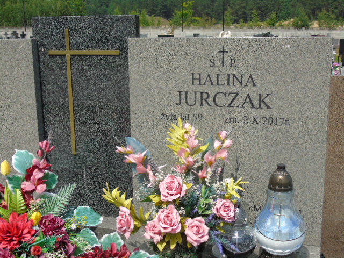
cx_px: 172
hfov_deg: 41.2
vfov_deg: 31.5
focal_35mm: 46
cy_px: 129
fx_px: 457
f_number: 4.1
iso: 80
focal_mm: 8.2
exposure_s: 1/800
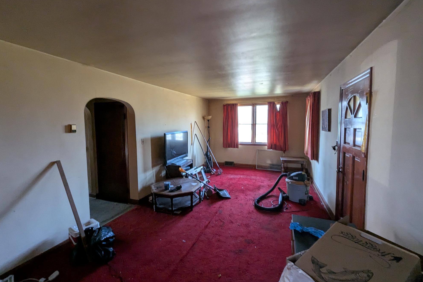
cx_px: 208
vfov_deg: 81.2
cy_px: 135
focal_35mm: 14
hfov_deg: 104.2
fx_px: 164
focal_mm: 1.95
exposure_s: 1/23.8
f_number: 2.2
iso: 222
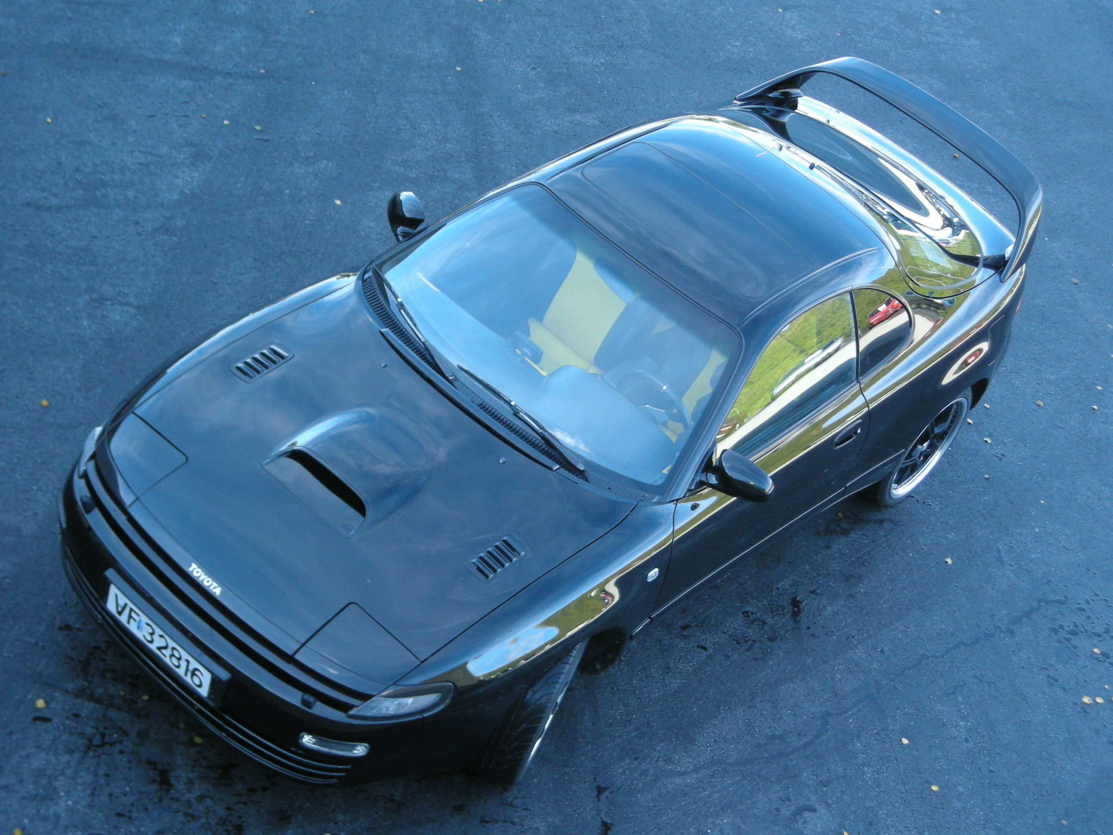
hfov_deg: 25.7
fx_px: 2444
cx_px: 556
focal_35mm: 76
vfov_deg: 19.4
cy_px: 418
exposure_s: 1/59.7
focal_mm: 12.3
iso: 125
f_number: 3.9
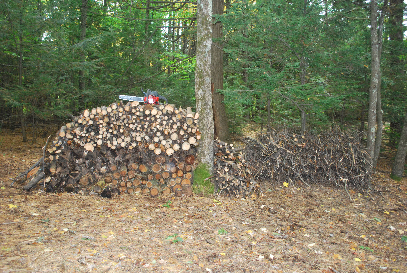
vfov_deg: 43.7
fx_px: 340
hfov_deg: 61.9
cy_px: 136
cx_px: 204
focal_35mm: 30
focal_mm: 20
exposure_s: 1/60
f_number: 3.8
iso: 640
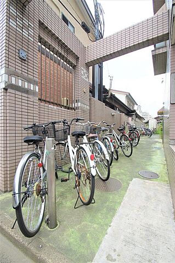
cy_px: 132
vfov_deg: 100.4
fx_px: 110
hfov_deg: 77.2
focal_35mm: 15
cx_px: 88
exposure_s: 1/80
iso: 100
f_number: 5.6
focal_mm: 10
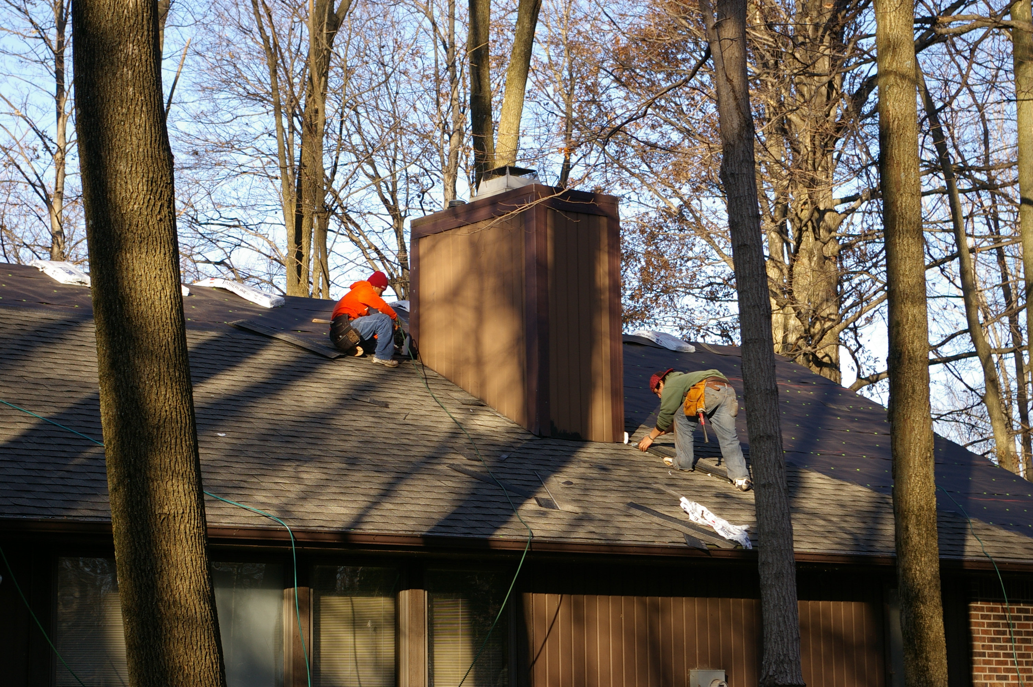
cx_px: 516
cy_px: 344
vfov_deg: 16.5
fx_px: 2365
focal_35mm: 82
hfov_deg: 24.6
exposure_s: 1/125
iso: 200
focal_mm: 55
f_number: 8
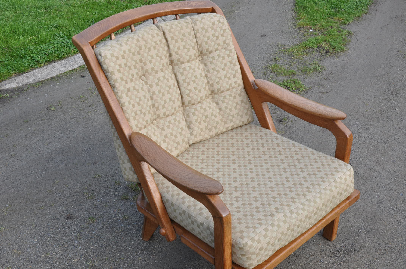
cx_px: 203
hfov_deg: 46.4
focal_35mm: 42
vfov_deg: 31.8
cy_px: 134
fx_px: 473
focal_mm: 28
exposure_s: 1/180
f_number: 13
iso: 500
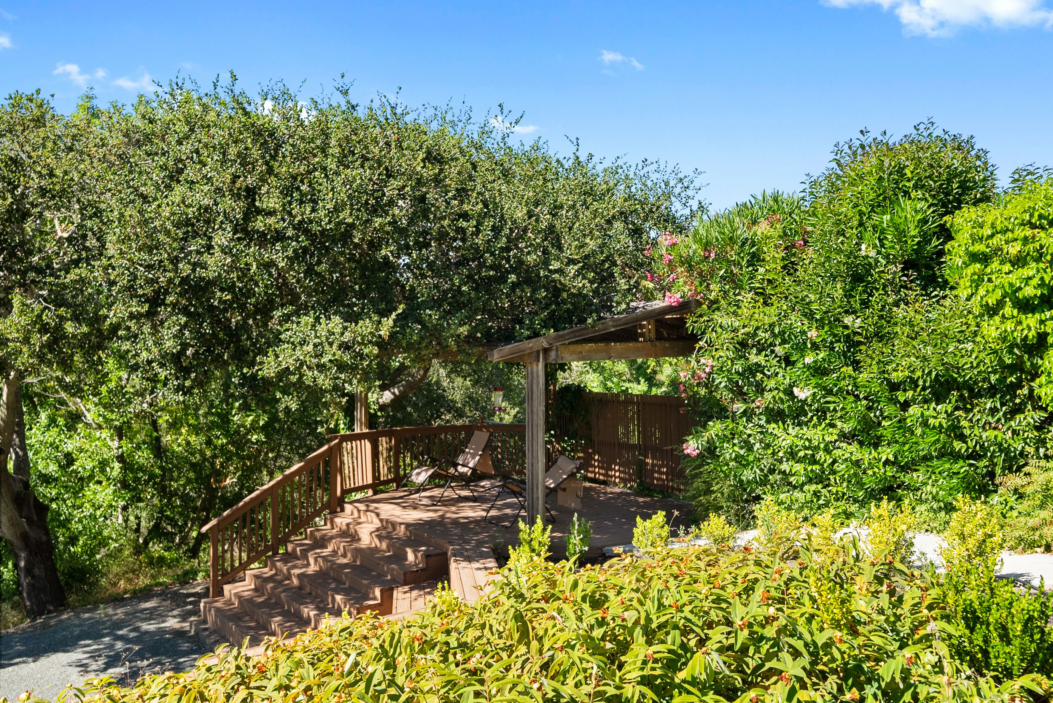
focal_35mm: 30
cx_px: 526
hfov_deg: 61.9
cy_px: 352
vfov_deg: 43.6
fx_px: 878
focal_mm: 20
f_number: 8
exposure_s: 1/160
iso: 200
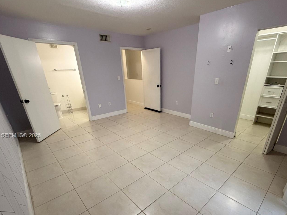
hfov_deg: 87.6
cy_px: 136
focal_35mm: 18
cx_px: 154
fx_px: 149
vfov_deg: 70.3
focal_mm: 2.22
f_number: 2.2
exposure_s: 1/60
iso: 320
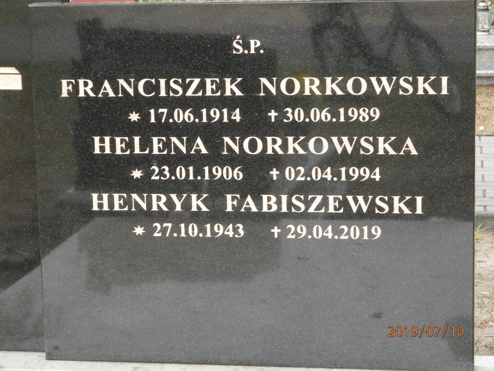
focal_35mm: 106
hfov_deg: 18.5
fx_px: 1513
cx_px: 247
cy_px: 186
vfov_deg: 14.0
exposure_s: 1/100
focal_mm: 19
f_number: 4.5
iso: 200
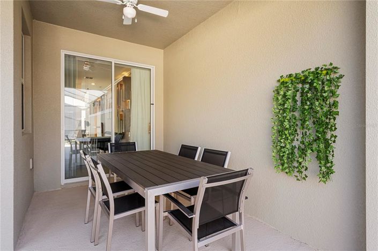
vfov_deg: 67.3
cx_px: 189
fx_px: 189
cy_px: 126
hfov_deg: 90.0
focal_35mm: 18
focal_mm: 18
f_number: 7.1
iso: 320
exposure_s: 1/15
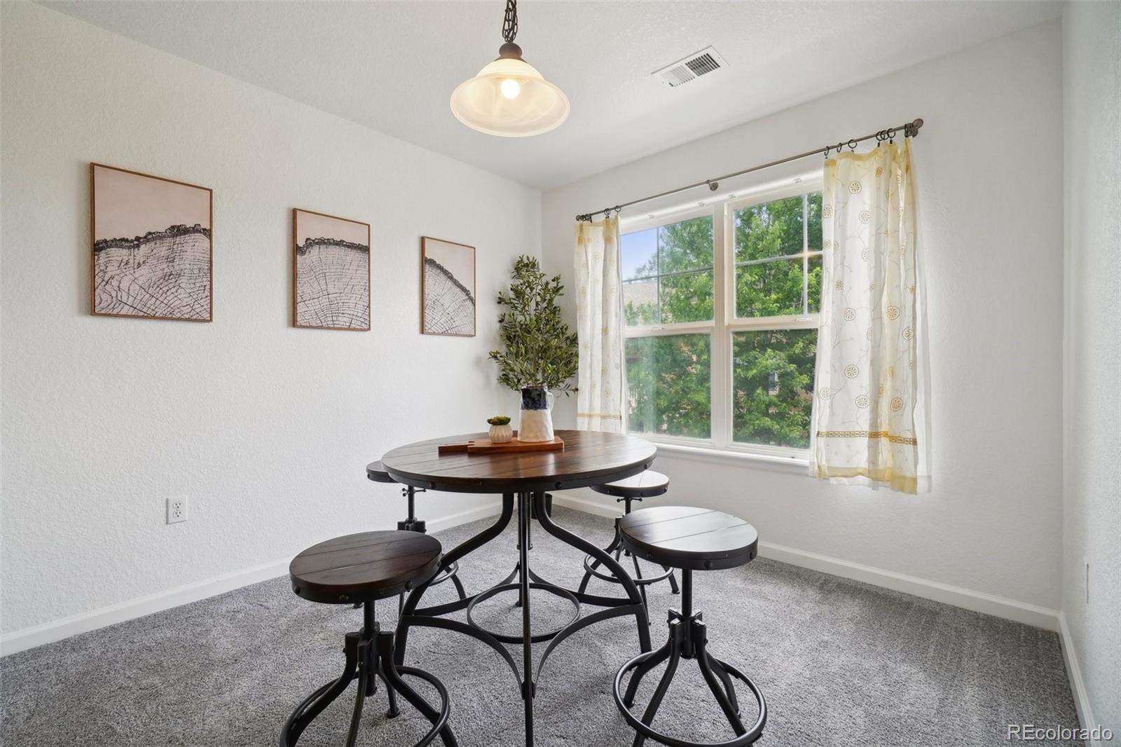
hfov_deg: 100.4
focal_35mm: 15
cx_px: 560
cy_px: 374
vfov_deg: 77.3
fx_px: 467
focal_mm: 10
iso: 400
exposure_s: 1/40
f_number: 8
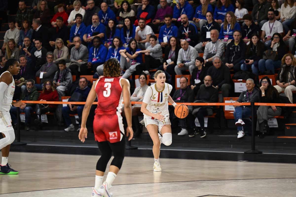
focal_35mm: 130
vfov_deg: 10.5
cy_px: 98
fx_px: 1069
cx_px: 148
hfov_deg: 15.8
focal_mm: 130
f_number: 2.8
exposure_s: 1/1250
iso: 2500
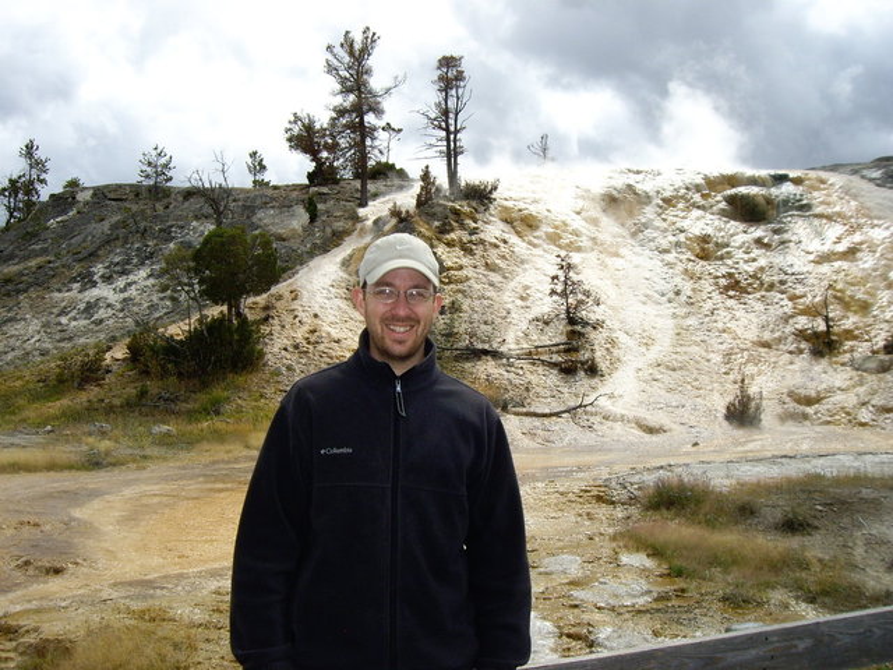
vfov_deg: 37.7
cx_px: 446
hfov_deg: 49.0
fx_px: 980
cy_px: 335
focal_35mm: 38
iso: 100
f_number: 4.3
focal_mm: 6.2
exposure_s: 1/1000
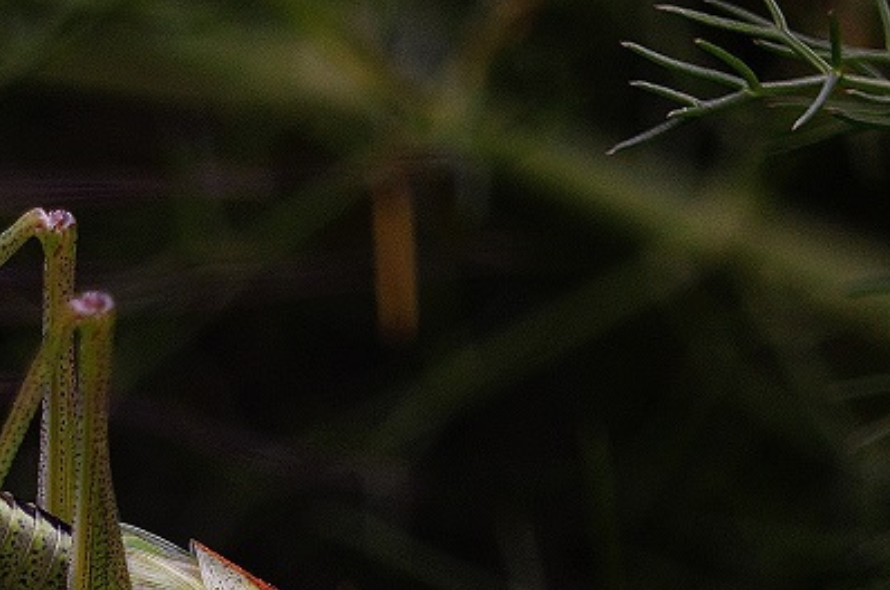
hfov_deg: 1.9
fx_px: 26805
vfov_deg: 1.3
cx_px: 242
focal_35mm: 1086
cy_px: 631
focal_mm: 240
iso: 400
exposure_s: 1/125
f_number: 5.3
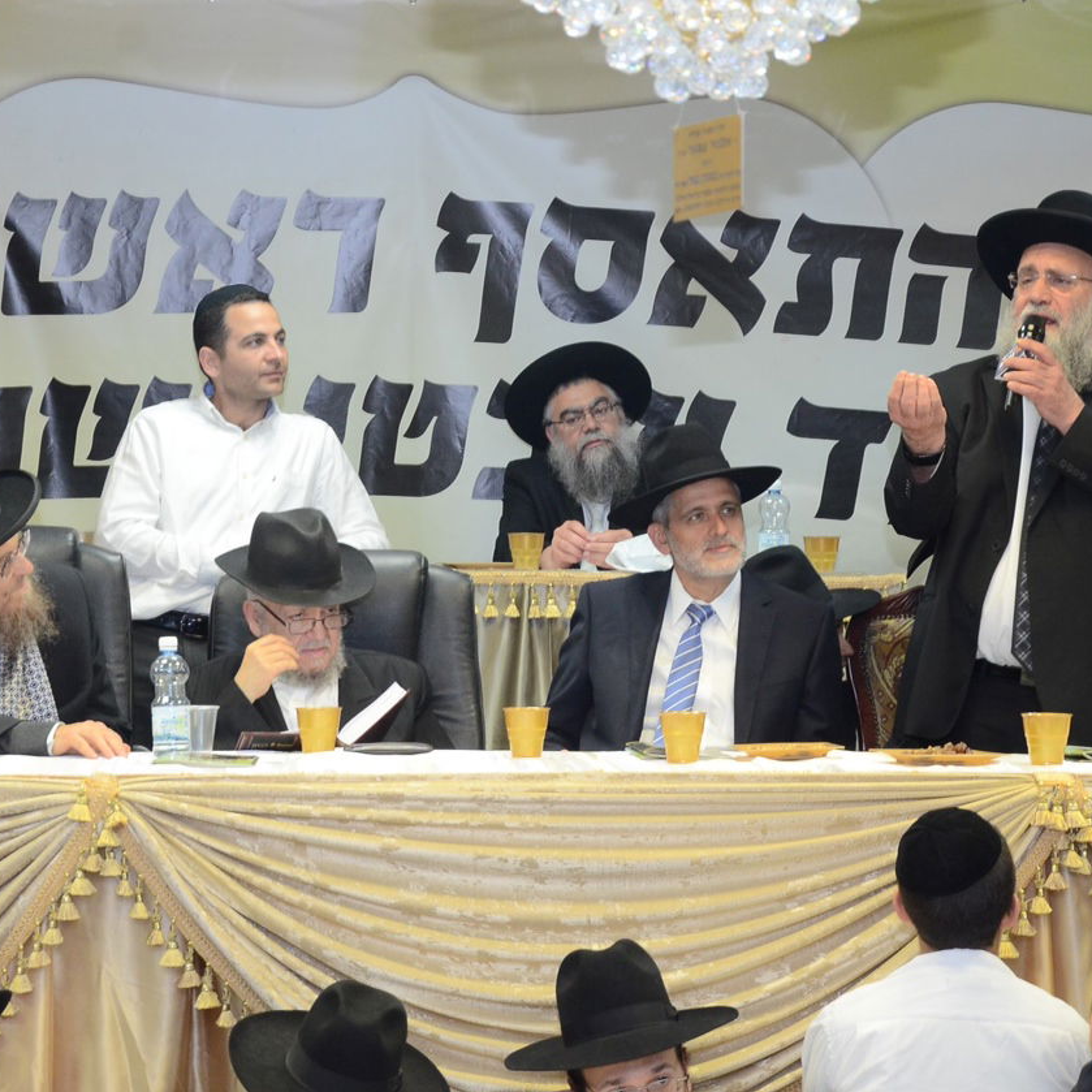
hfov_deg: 17.9
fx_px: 3462
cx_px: 480
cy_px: 541
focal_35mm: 97
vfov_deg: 17.9
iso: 1250
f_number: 5.6
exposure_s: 1/80
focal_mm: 50
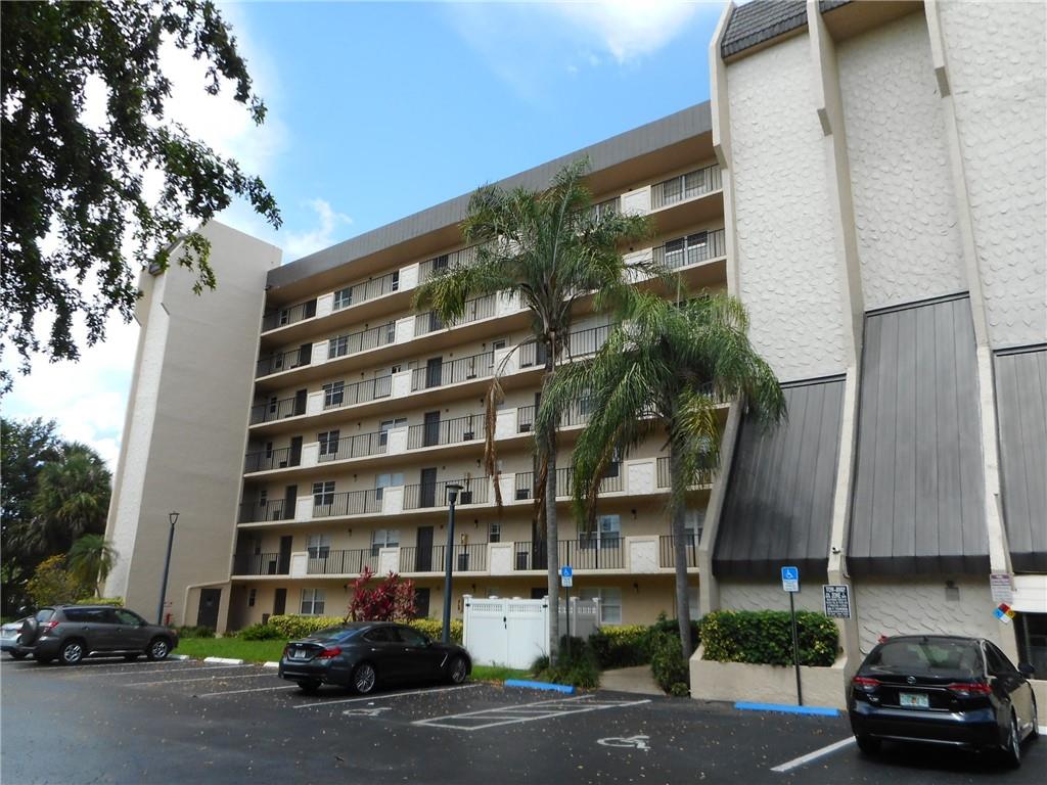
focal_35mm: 25
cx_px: 524
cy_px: 392
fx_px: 756
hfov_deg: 69.4
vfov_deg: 54.9
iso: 80
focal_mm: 4.5
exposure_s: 1/400
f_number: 3.7
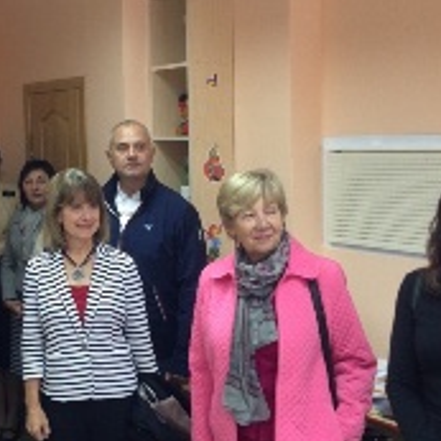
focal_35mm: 58
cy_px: 201
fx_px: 836
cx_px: 107
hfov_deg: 29.1
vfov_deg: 29.5
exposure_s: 1/20
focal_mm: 4.13
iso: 125
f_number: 2.4
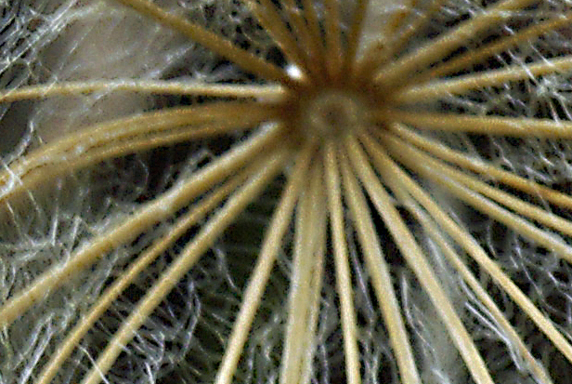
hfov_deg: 2.4
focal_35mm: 848
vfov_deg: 1.6
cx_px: 296
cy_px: -19
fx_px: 13496
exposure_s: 1/40
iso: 400
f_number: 14
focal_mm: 90
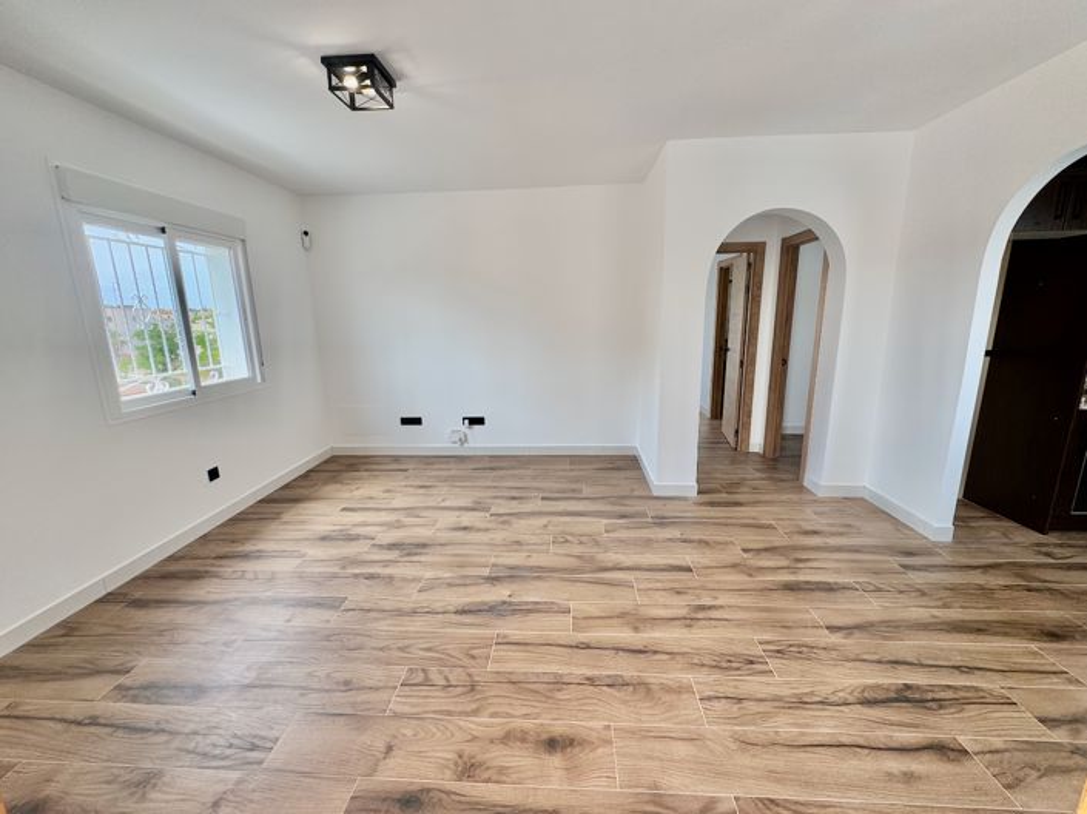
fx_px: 439
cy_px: 407
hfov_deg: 102.1
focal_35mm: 14
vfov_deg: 85.6
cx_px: 544
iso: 40
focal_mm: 2.22
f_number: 2.2
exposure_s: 1/133
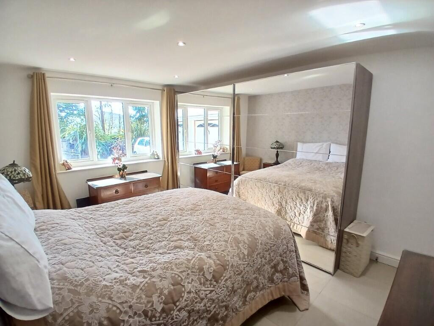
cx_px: 217
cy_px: 163
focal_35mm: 17
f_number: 2.2
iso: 80
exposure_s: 1/33.3
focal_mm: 1.4
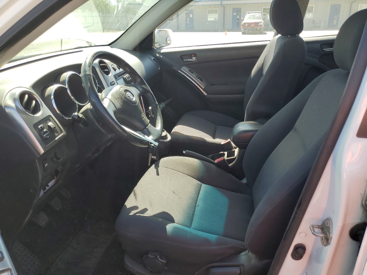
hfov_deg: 67.3
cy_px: 138
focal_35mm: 26
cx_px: 184
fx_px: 276
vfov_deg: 53.1
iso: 50
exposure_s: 1/526
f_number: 1.5
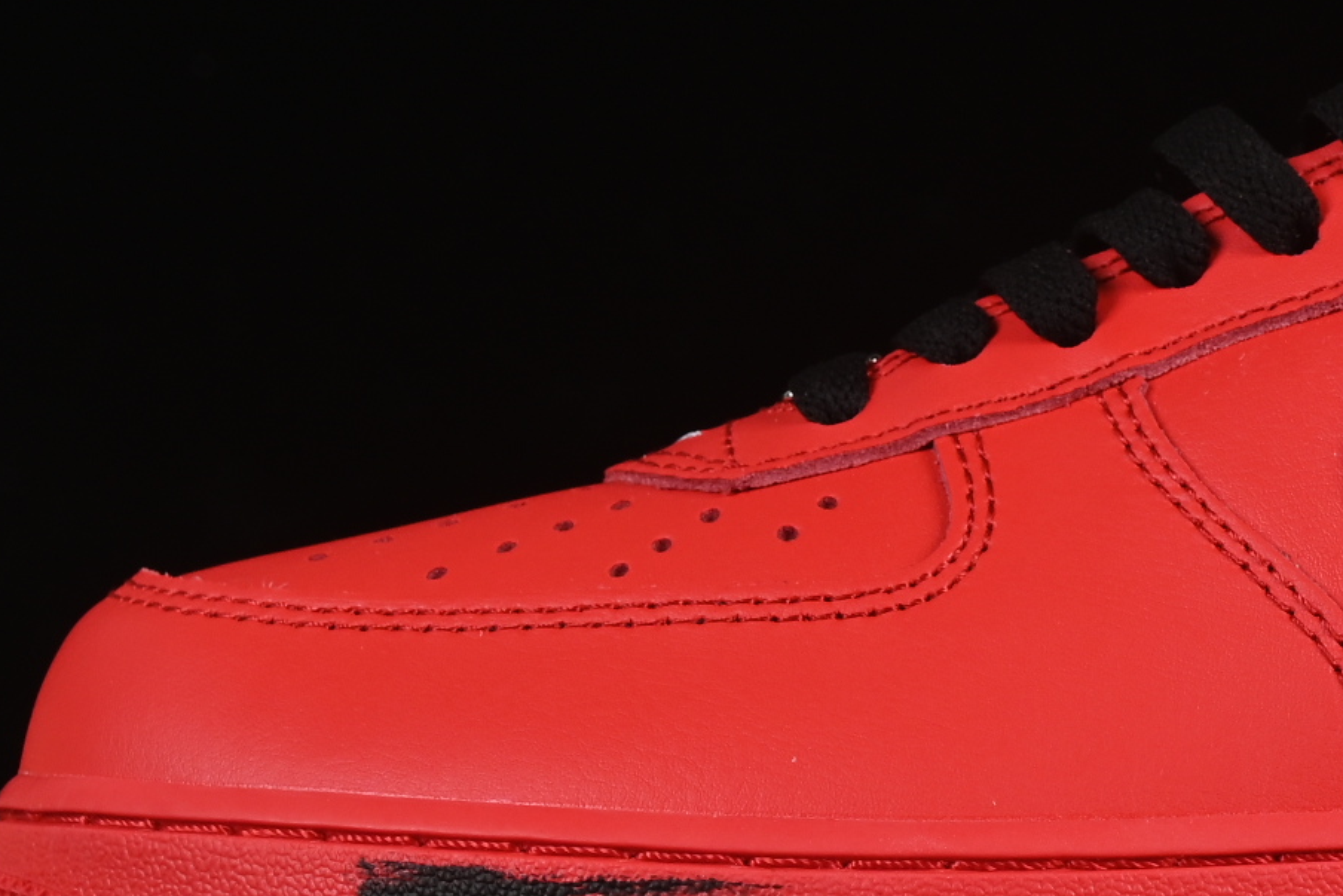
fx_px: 8618
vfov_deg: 5.9
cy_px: 311
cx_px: 1431
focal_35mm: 231
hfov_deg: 8.8
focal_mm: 50
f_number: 8
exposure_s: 1/80
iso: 160
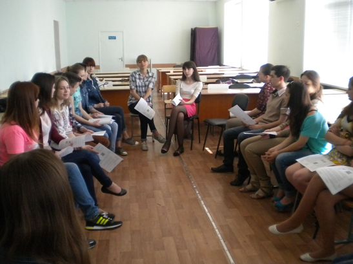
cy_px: 132
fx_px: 357
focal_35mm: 35
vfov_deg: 40.7
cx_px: 176
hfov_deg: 52.6
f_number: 3.1
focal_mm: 6.3
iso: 400
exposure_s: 1/260
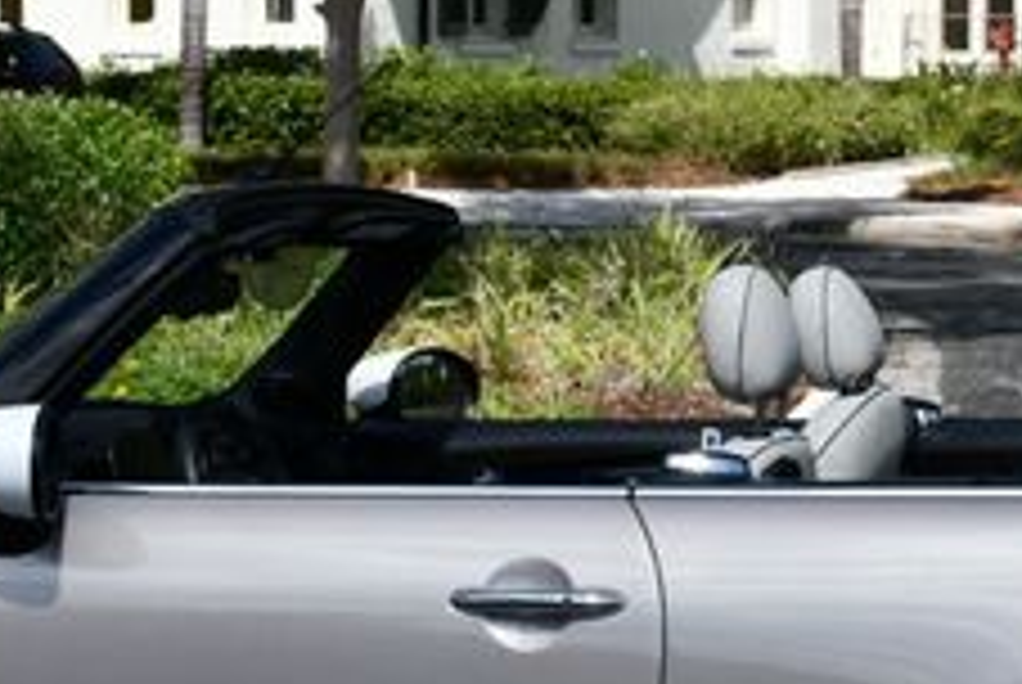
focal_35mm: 158
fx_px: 4491
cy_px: 432
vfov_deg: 8.7
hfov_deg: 13.0
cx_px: 509
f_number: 8
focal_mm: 28
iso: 100
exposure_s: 1/250
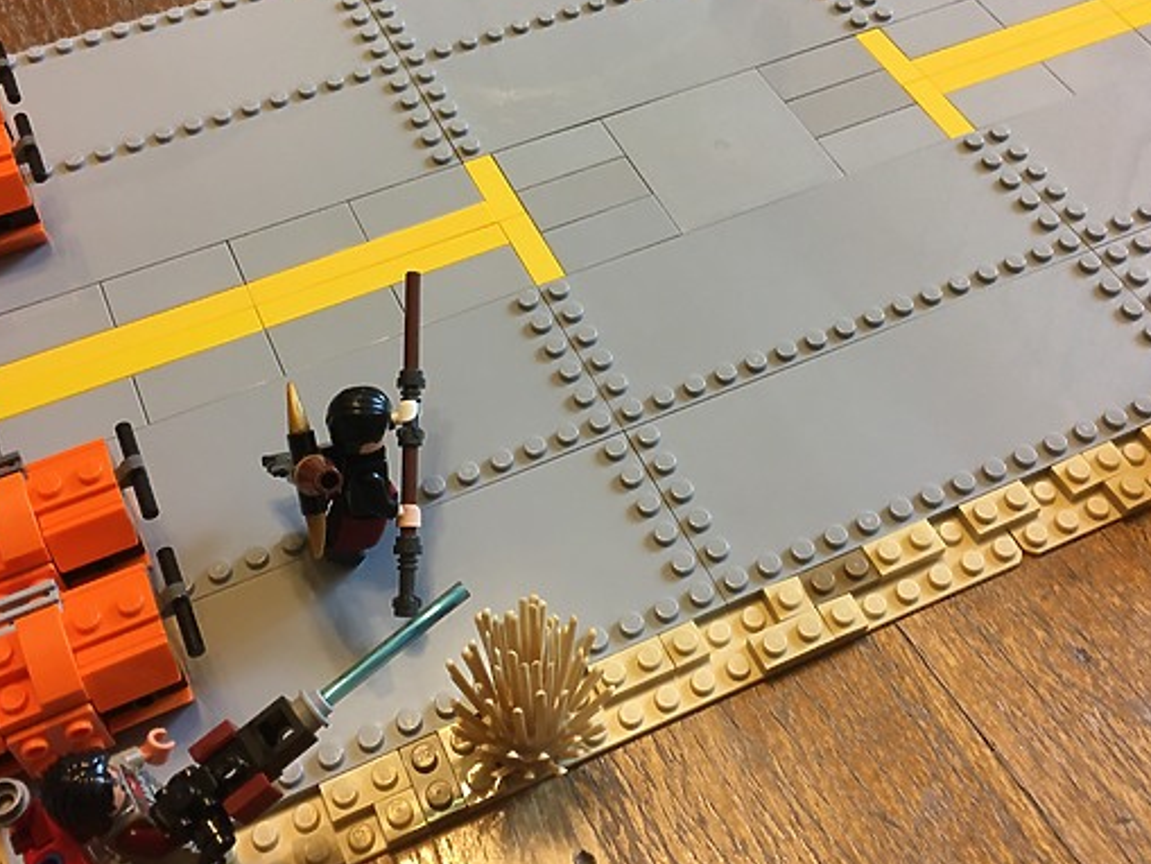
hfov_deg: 45.8
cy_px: 360
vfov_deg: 35.1
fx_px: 1364
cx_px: 570
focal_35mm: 41
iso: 100
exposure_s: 1/30
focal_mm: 4.15
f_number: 2.2
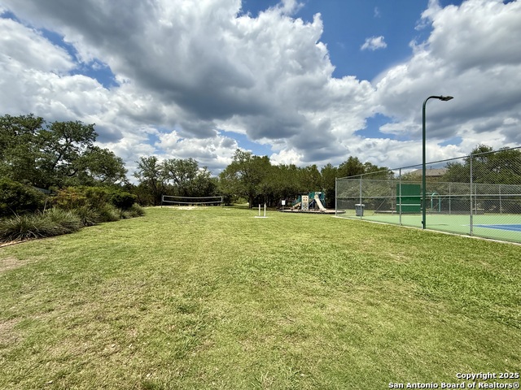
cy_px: 195
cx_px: 260
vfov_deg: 85.7
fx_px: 211
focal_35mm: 14
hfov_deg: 102.1
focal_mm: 2.22
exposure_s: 1/3125
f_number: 2.2
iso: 50
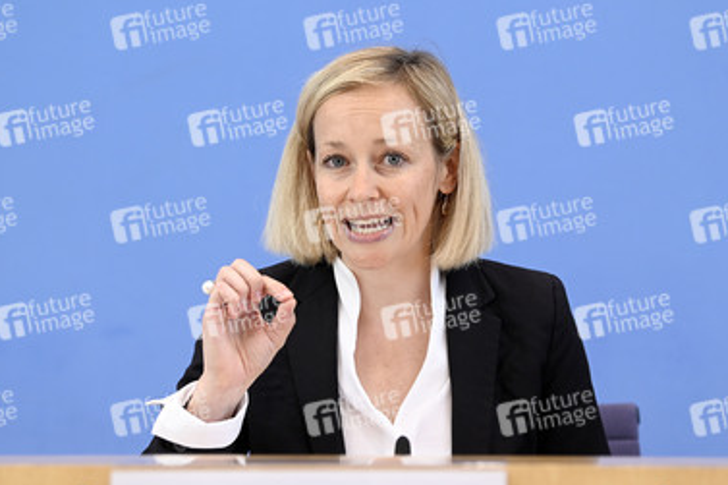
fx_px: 1981
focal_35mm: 98
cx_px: 379
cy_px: 269
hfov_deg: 20.8
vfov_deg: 13.9
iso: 1000
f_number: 4
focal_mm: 82
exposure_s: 1/400
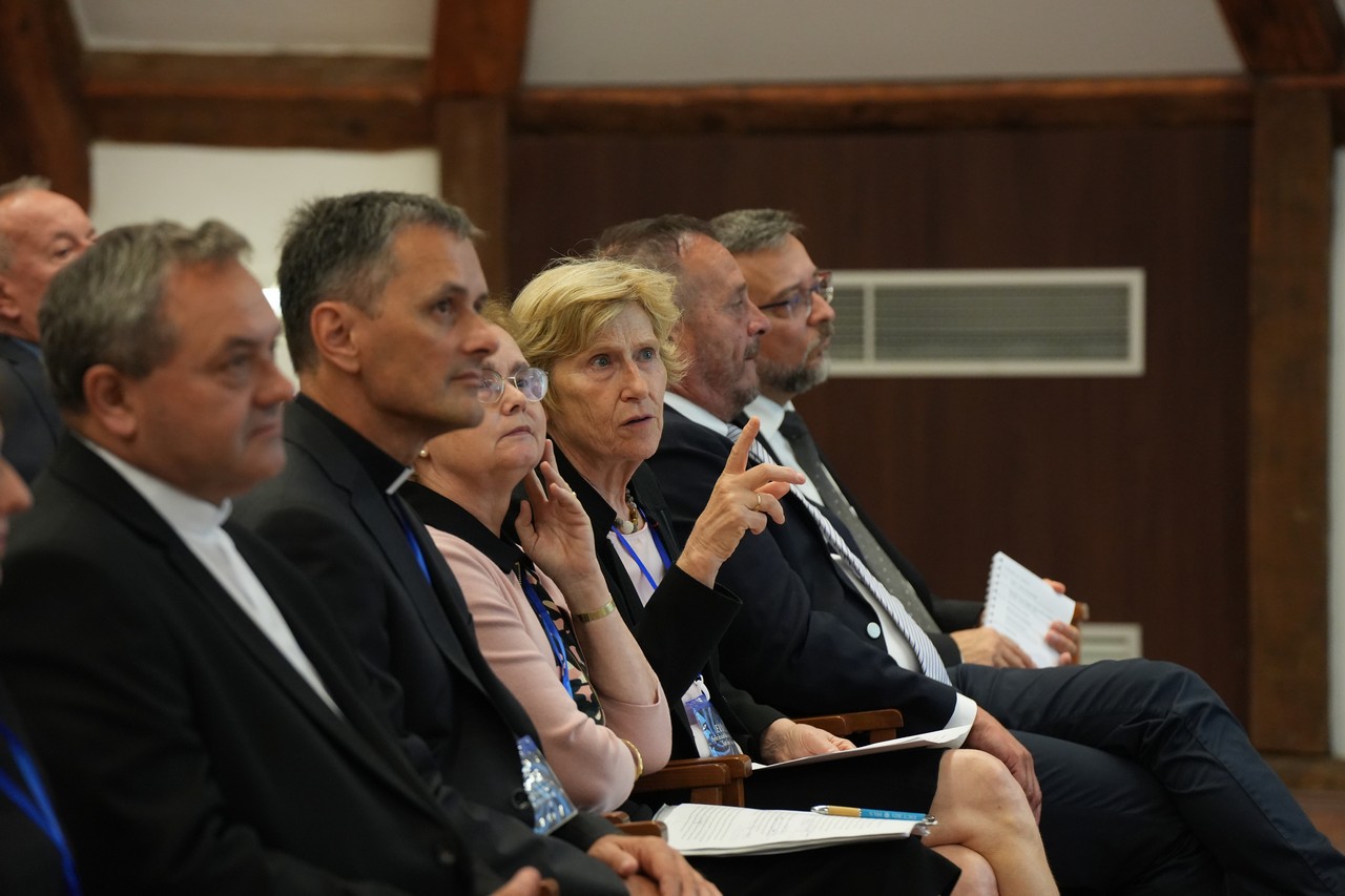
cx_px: 672
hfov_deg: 13.4
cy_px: 448
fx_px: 5715
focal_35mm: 153
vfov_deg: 9.0
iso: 4000
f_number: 4
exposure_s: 1/160
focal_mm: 153
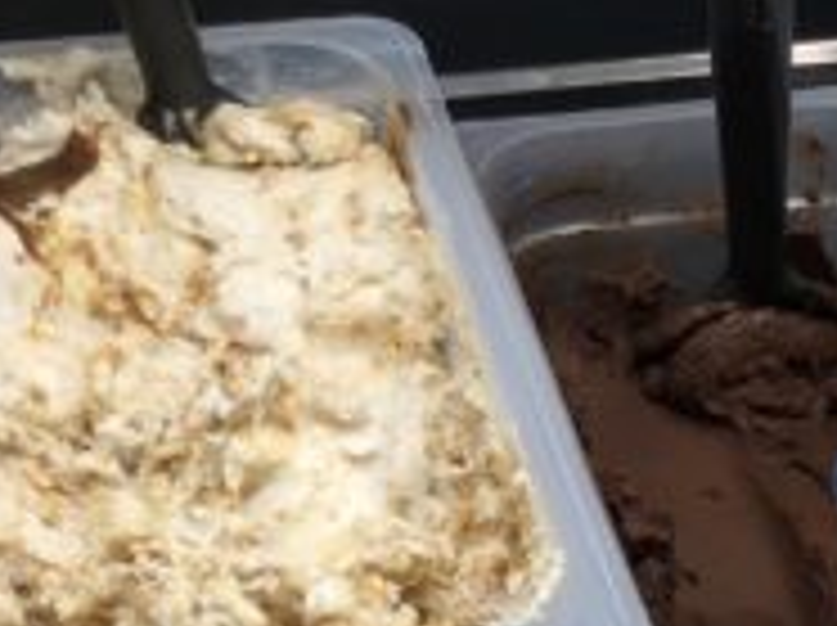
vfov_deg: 13.0
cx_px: 1305
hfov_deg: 16.8
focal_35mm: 105
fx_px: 2536
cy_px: 1049
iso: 25
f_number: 1.8
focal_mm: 3.99
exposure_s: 1/120
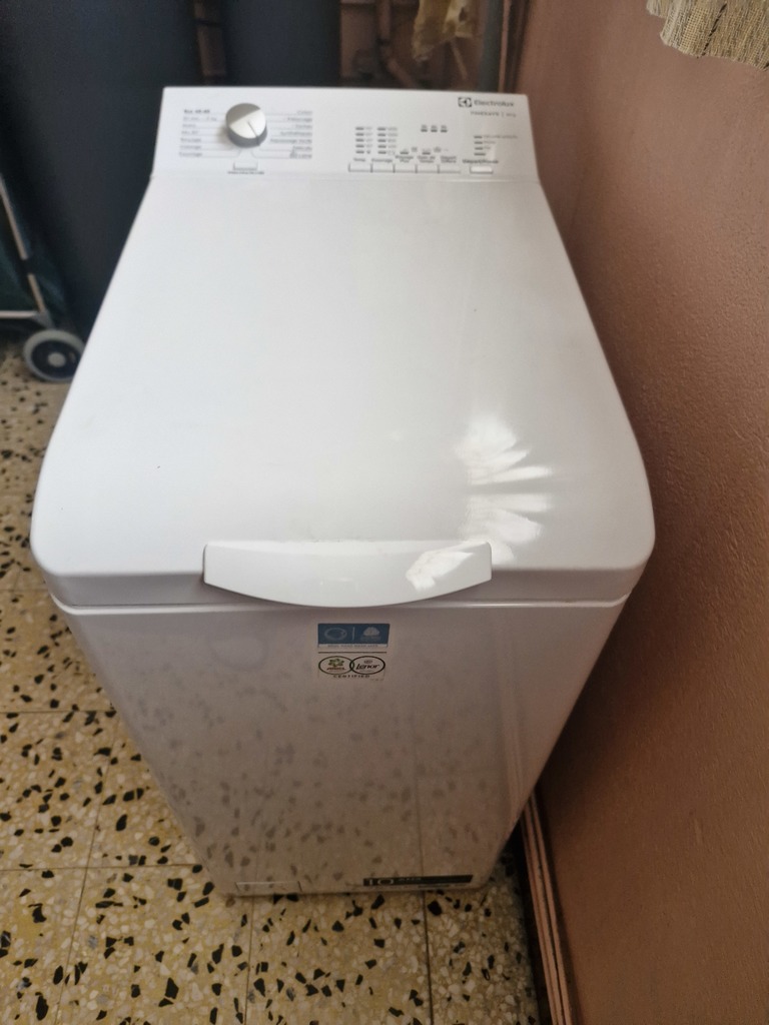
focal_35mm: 23
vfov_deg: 73.9
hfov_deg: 58.9
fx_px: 681
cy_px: 512
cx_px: 384
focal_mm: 5.54
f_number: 1.8
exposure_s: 1/100
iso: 400
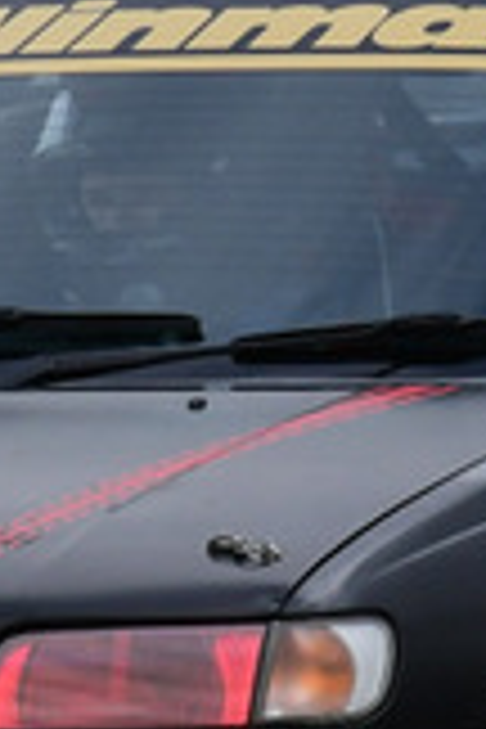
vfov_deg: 0.6
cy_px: 68
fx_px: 74879
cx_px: 158
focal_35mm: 3698
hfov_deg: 0.4
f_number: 10
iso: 500
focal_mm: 500
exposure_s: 1/640
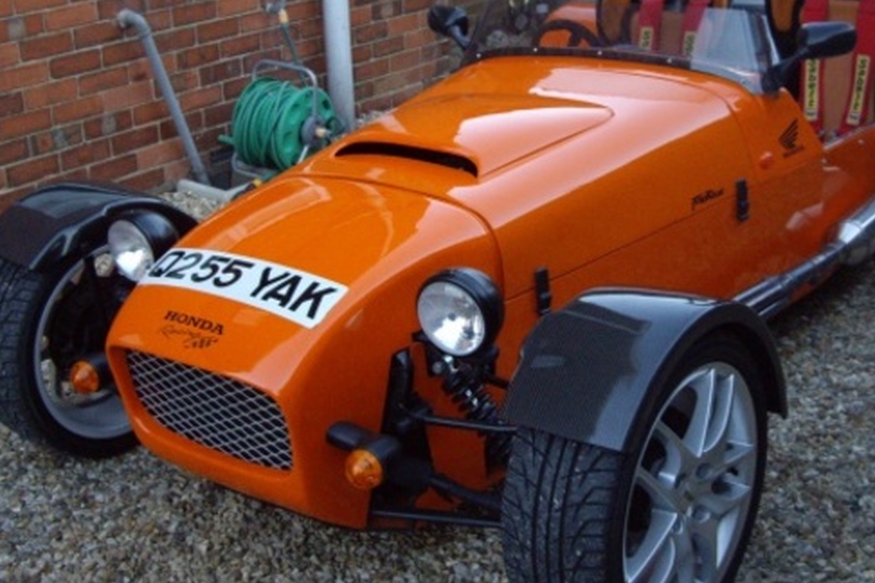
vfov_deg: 26.0
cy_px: 250
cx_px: 508
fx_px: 1264
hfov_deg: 38.1
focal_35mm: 52
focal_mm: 7.9
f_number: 2.8
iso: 400
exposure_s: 1/50
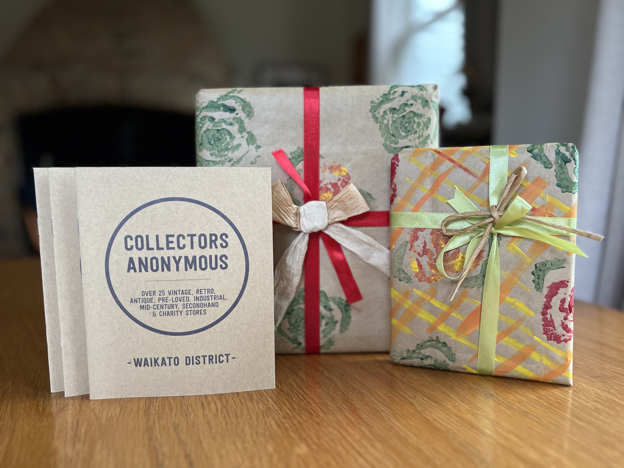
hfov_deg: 67.3
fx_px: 469
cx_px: 312
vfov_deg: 53.1
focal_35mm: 26
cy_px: 234
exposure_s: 1/60
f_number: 1.5
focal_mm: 5.7
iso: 160
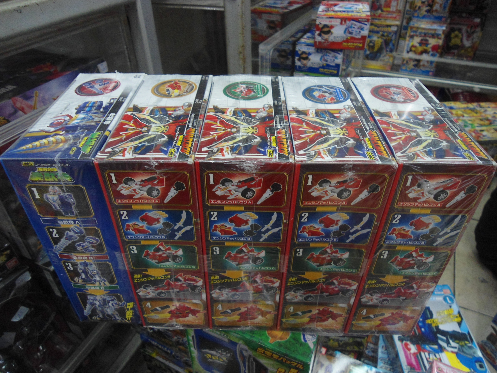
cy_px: 186
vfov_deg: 53.1
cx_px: 248
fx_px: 373
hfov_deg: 67.3
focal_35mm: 26
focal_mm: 4.7
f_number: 2.8
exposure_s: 1/25
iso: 200
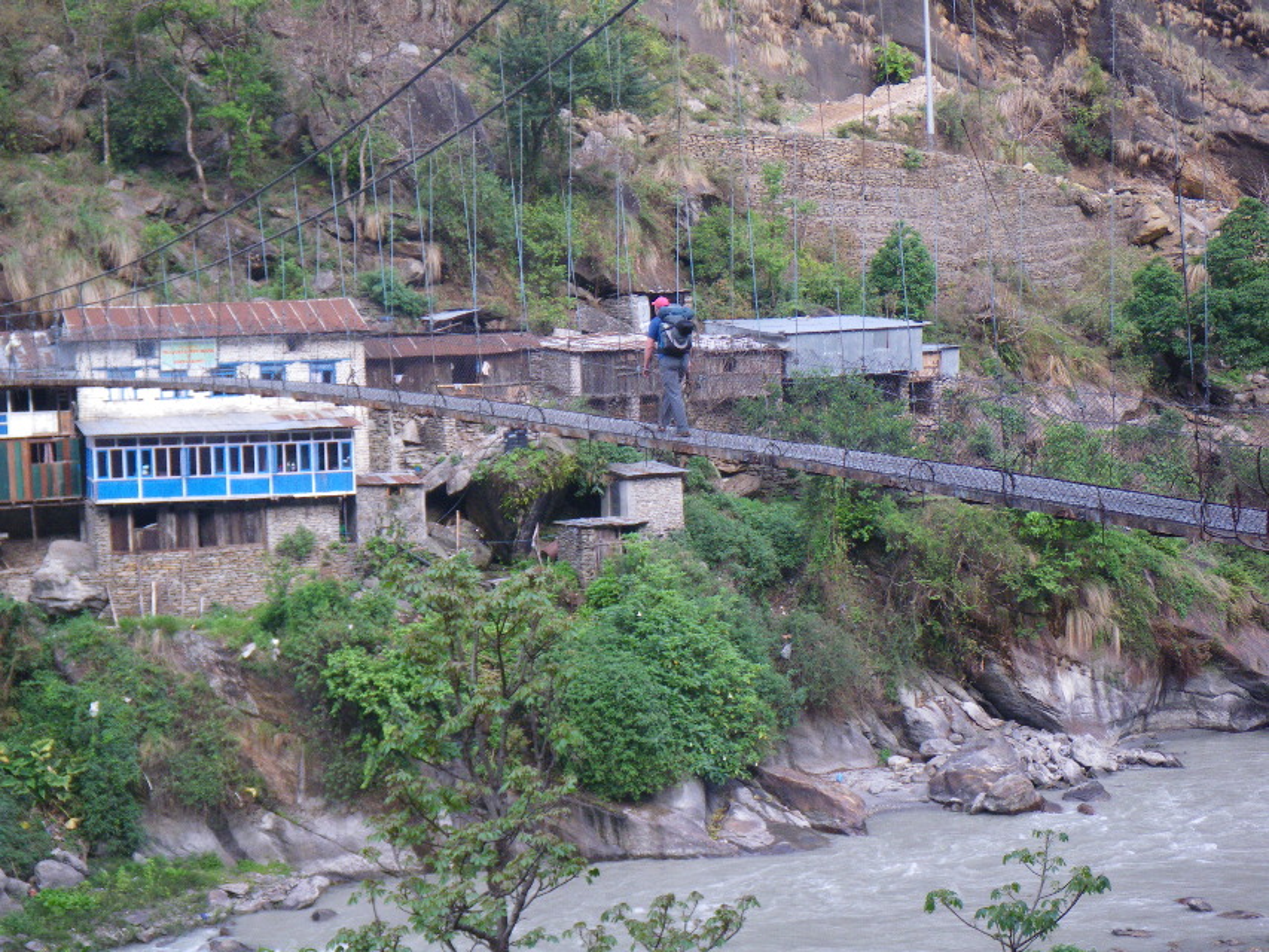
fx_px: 2823
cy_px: 476
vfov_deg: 19.1
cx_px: 634
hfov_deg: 25.3
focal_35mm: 77
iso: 200
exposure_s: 1/100
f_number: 4.8
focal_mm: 13.7
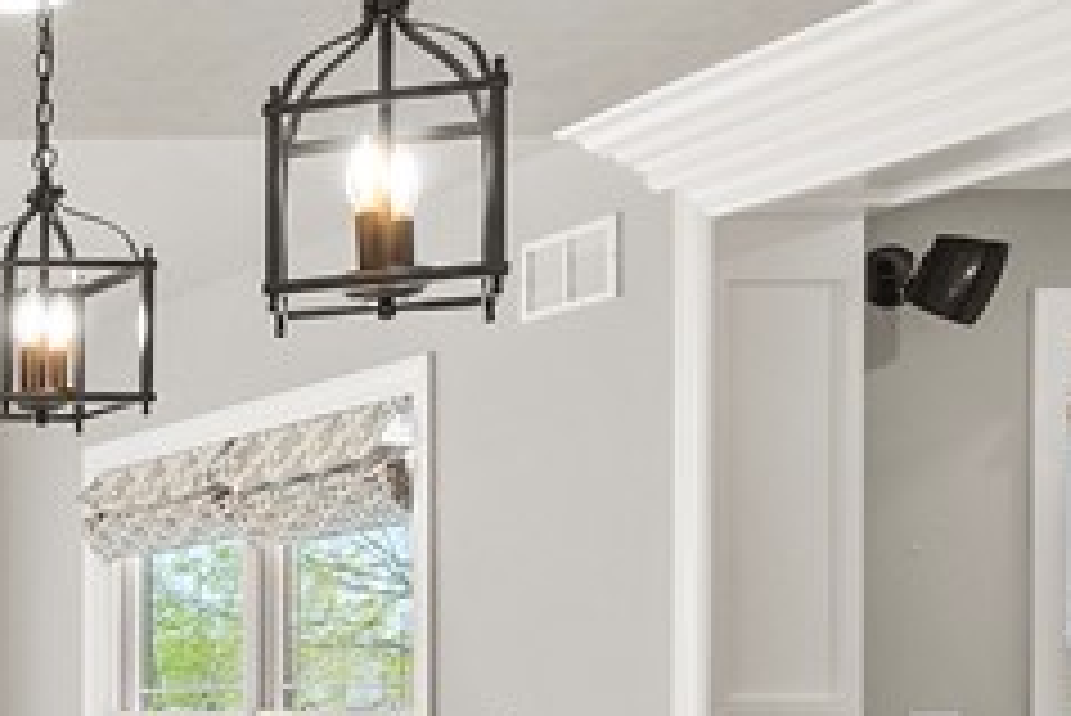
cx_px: -927
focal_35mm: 73
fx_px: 2173
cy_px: 739
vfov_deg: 18.2
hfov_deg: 19.5
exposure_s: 1/13
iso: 400
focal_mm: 16
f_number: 8
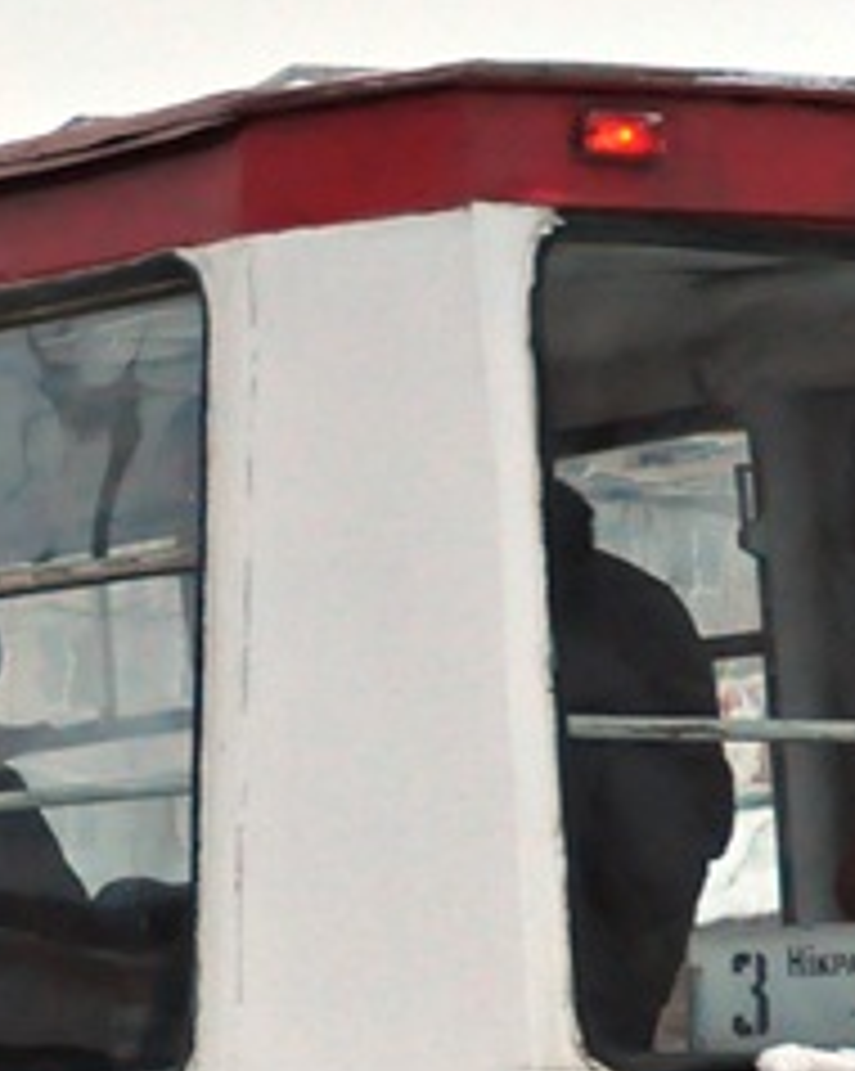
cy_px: 902
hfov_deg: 8.6
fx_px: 5617
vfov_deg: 10.8
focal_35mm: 177
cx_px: -189
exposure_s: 1/250
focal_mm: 25
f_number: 4
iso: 1600
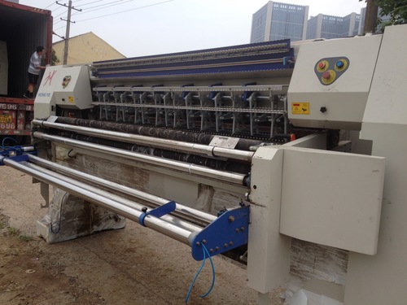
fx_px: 412
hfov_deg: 52.6
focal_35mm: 35
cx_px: 204
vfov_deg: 40.7
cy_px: 152
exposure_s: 1/849
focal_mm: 4.28
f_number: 2.4
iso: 50
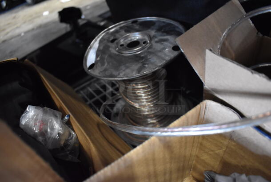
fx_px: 203
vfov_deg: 48.0
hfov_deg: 67.3
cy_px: 91
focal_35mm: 27
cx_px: 136
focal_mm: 18
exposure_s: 1/25
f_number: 3.5
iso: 3200
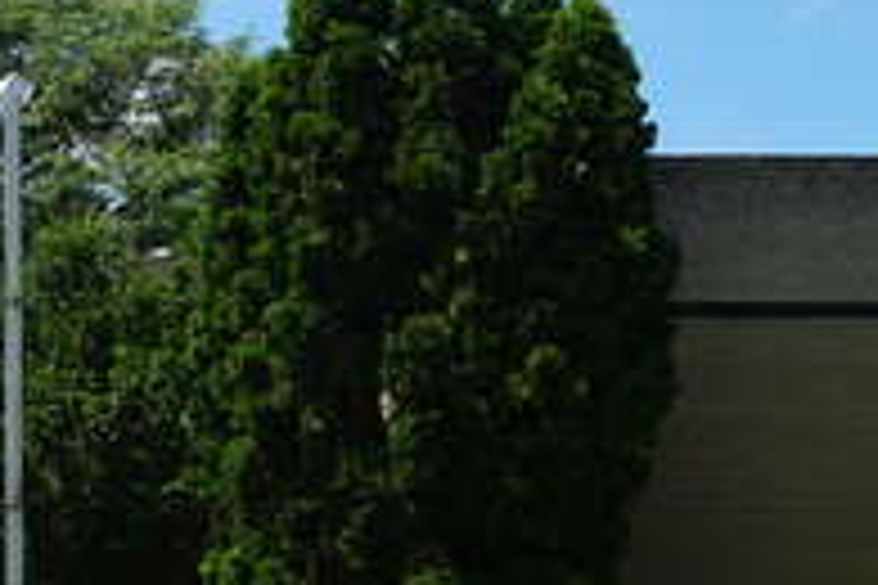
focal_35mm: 136
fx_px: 3316
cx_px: -450
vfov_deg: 10.1
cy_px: 441
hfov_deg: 14.1
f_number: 11
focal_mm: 23
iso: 100
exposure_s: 1/125
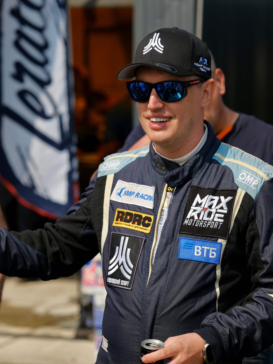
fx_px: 1293
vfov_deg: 16.0
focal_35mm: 123
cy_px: 169
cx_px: 136
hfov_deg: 12.0
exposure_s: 1/3800
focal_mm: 75
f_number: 3.2
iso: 160
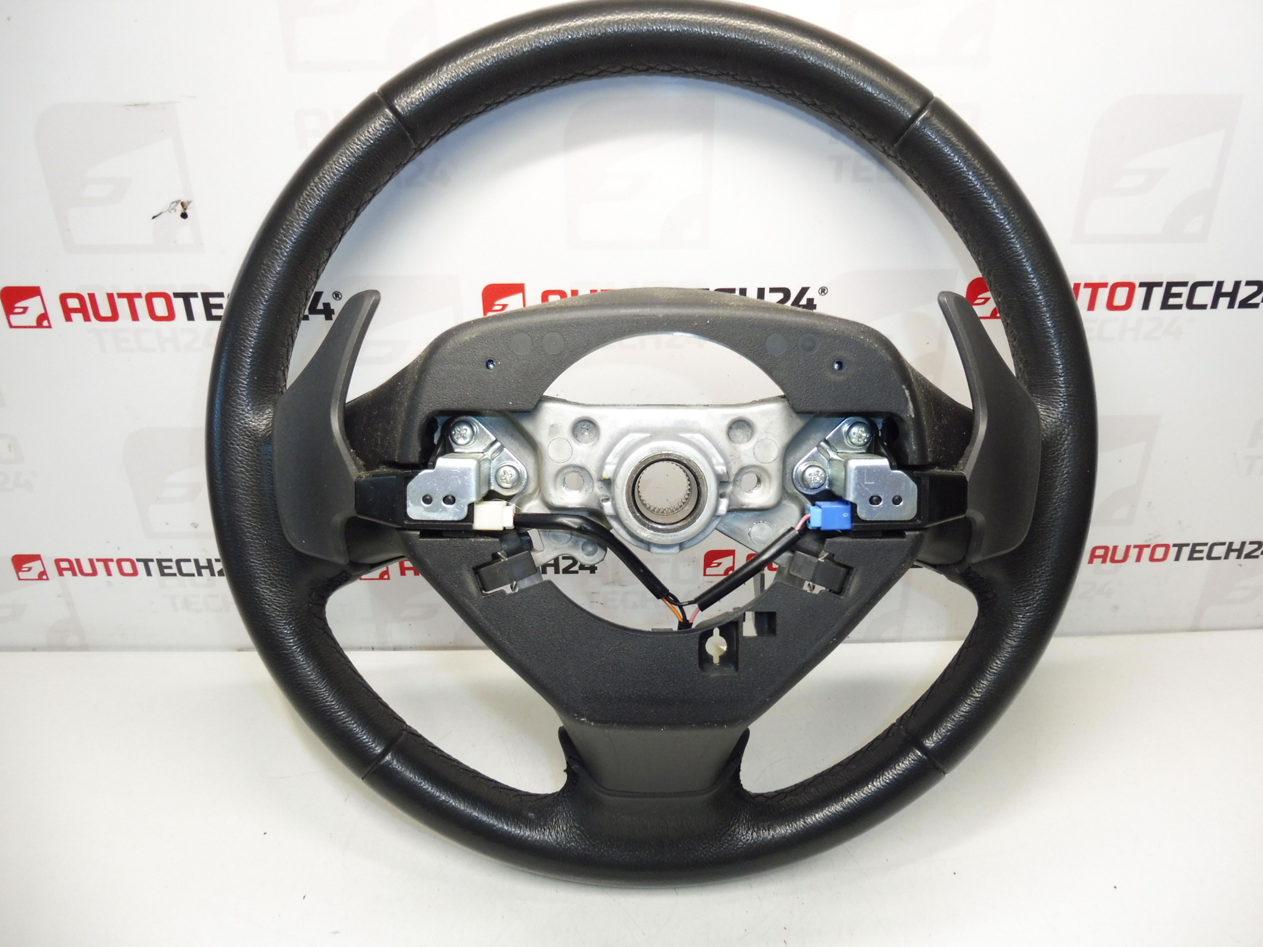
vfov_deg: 56.8
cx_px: 632
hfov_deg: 71.6
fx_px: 876
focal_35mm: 24
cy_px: 474
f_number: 3.5
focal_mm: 4.3
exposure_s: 1/60
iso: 200
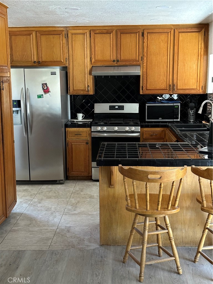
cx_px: 106
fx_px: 394
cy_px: 142
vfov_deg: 39.7
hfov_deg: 30.3
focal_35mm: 48
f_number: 1.78
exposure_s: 1/40
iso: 400
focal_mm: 6.86
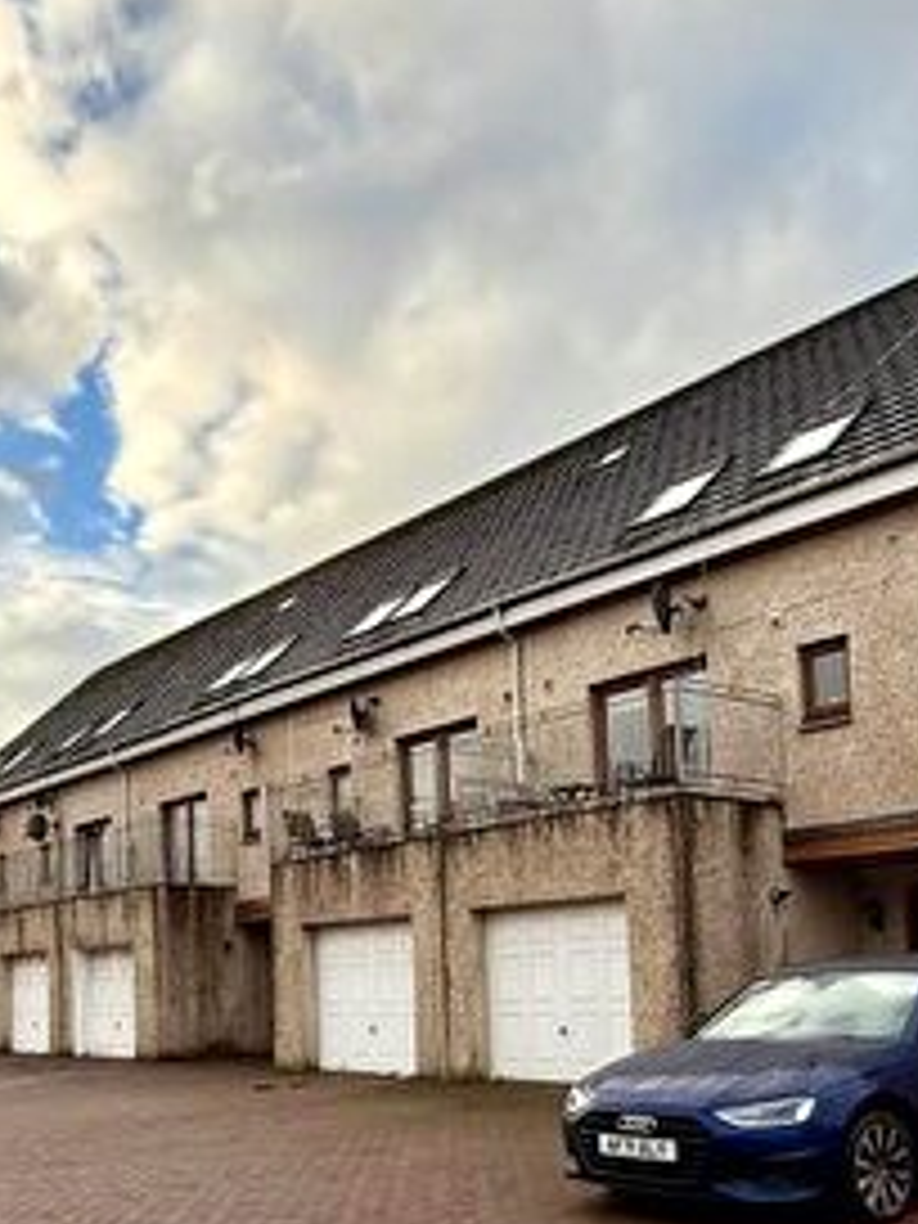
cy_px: 943
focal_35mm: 36
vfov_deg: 49.0
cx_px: 184
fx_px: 1273
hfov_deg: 38.2
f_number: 2.2
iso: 64
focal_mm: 2.22
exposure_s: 1/506
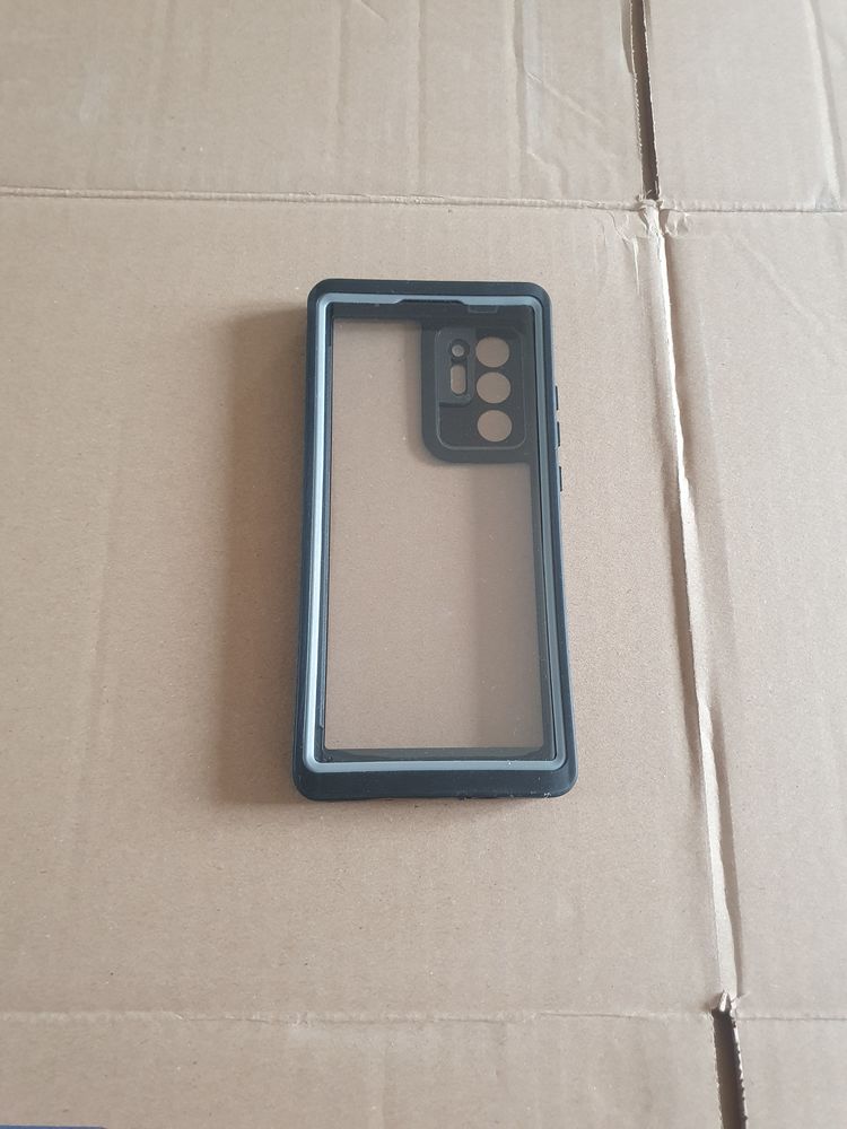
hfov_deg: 53.1
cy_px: 564
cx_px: 424
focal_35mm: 26
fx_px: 848
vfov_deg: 67.3
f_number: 1.5
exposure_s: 1/50
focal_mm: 4.32
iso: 400
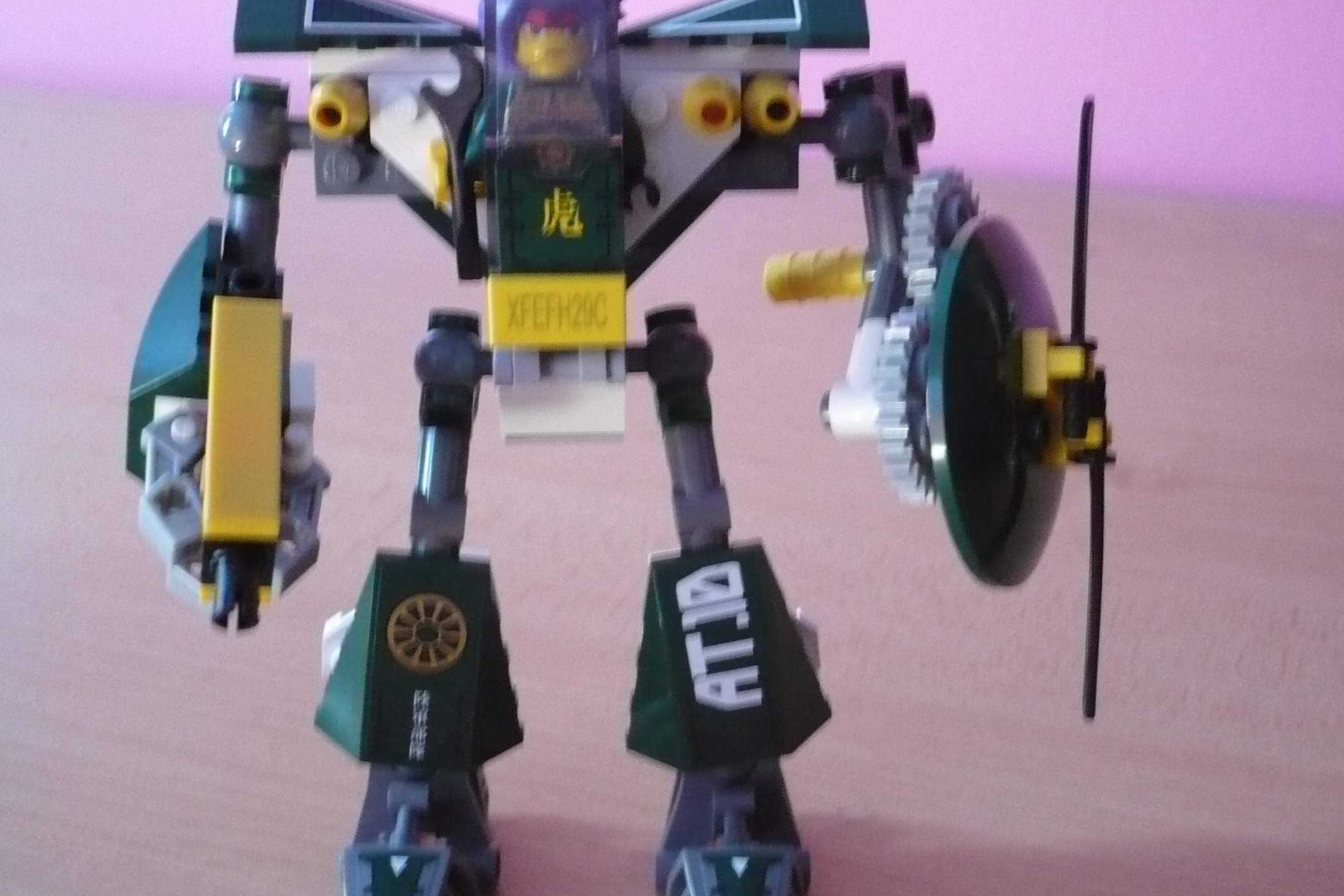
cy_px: 431
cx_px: 741
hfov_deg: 41.9
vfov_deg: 28.6
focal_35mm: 47
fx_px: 1755
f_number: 2.8
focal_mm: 5.8
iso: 400
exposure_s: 1/10
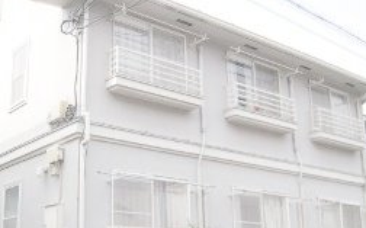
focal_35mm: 55
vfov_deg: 23.4
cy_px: 151
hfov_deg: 36.8
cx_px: 151
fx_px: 548
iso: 400
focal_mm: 6
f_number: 5.8
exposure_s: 1/500
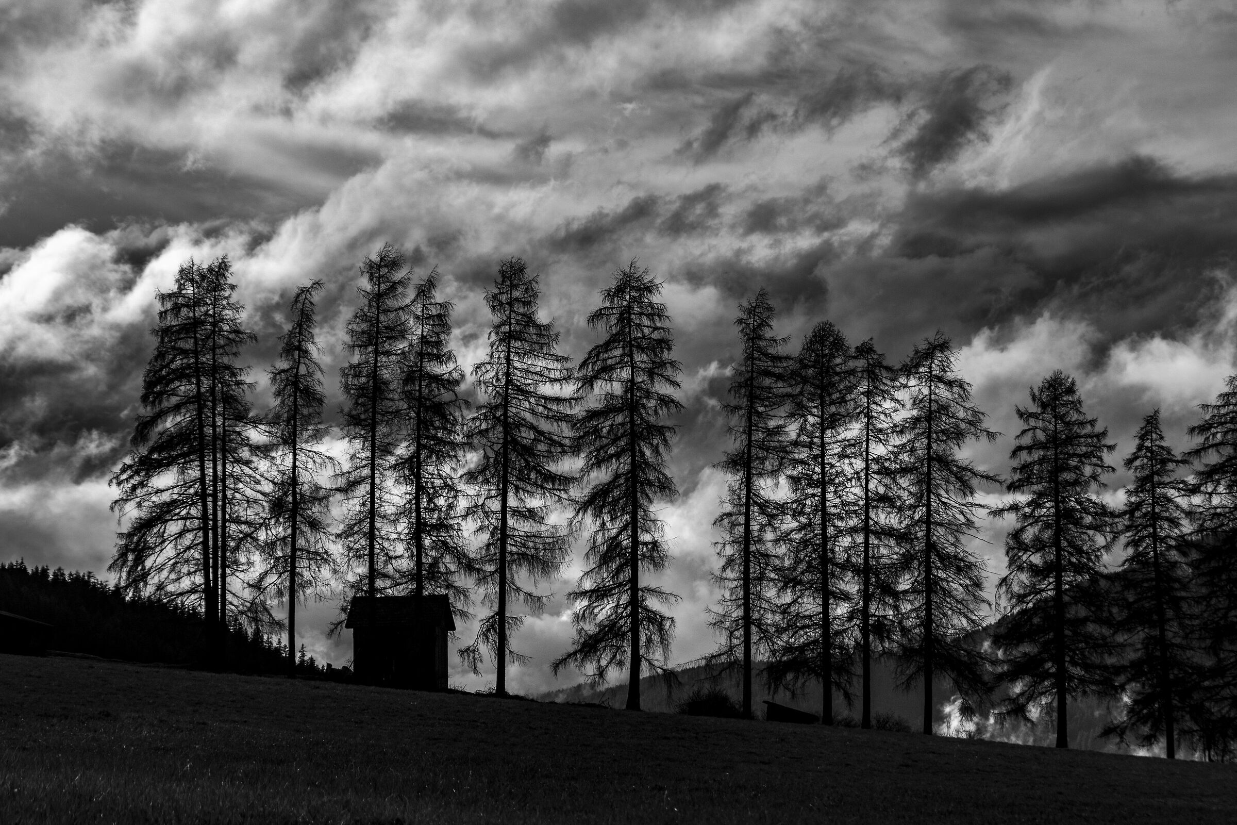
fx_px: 4381
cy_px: 412
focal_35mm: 128
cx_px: 618
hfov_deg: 16.1
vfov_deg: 10.8
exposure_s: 1/500
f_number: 11
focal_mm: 85
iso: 200
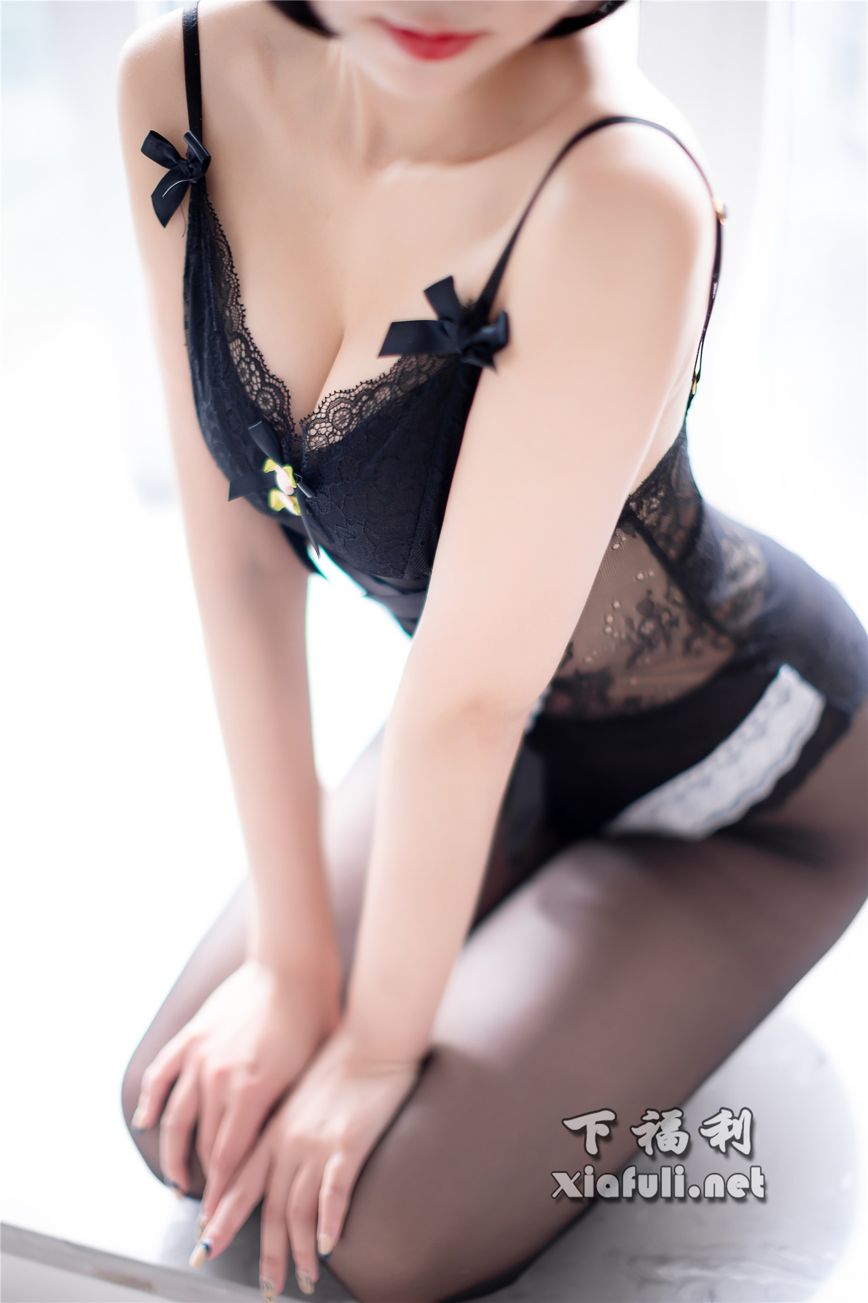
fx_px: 1808
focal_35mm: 50
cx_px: 434
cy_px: 652
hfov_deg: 27.0
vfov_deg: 39.6
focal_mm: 50
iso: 64
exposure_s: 1/60
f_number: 1.2
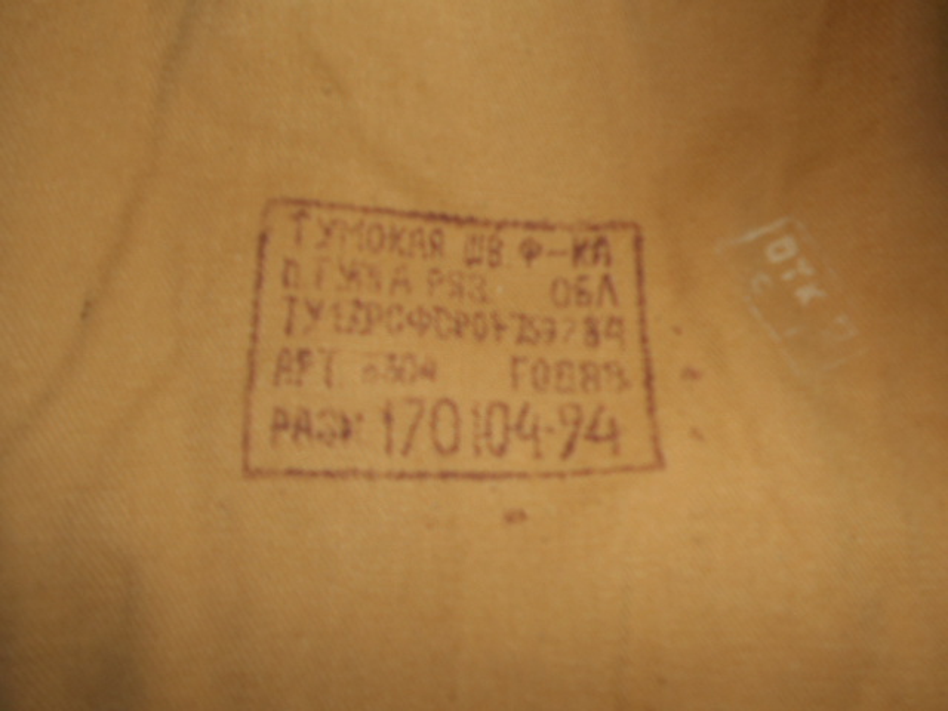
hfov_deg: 60.0
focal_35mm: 30
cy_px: 356
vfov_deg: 46.8
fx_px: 822
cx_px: 474
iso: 80
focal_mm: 5.1
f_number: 3.4
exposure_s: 1/25
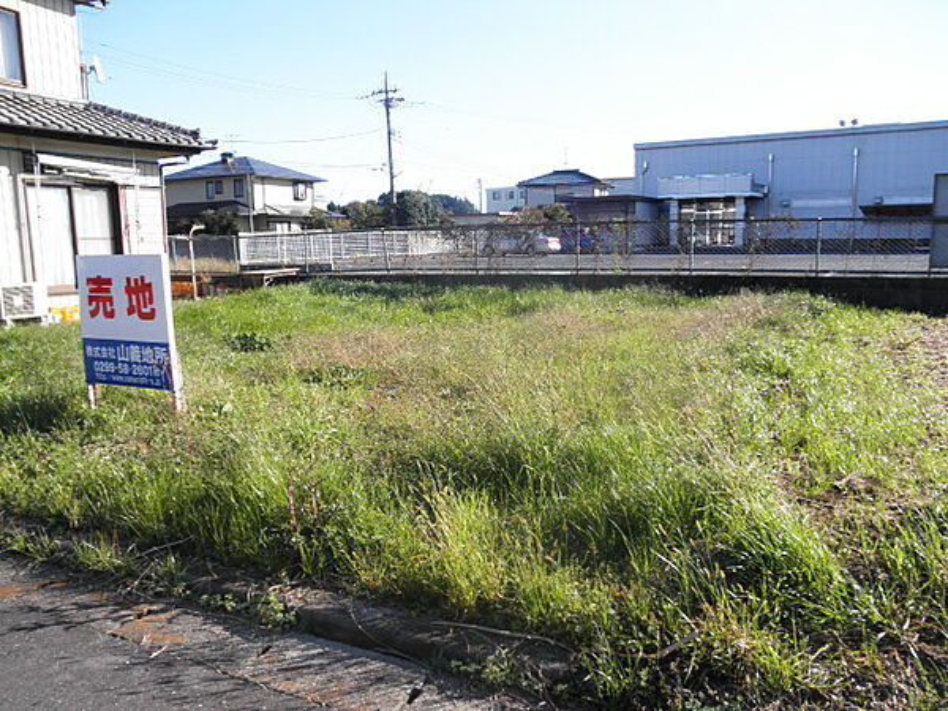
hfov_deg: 63.4
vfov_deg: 49.7
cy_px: 356
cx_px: 474
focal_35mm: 28
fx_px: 767
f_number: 3
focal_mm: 5
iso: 64
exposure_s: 1/400
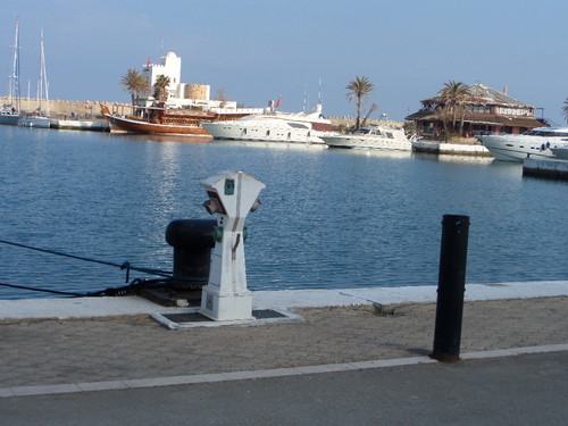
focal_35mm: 62
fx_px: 1017
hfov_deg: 31.2
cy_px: 213
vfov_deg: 23.7
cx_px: 284
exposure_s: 1/500
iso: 80
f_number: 4
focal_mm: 10.2
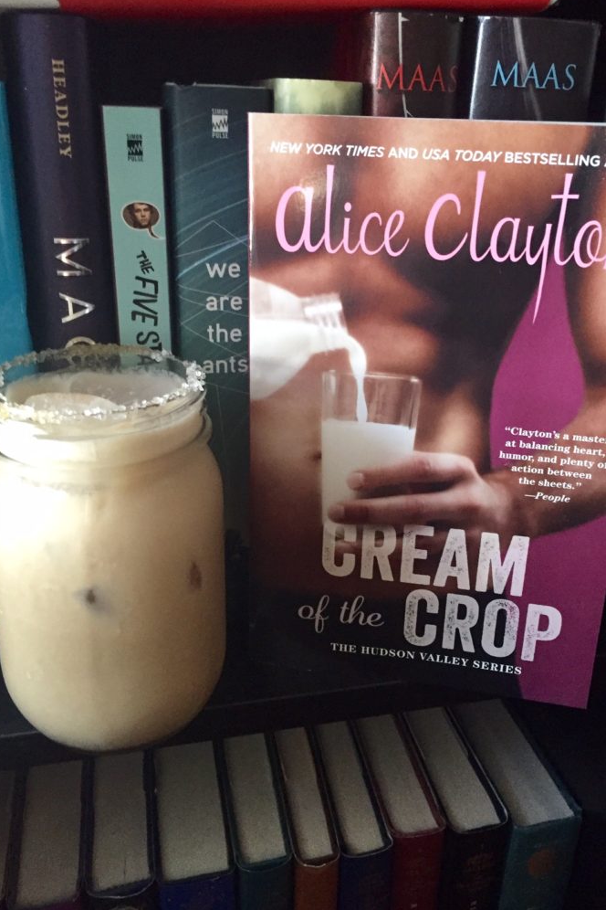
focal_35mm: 31
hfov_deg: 42.3
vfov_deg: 60.3
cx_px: 329
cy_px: 443
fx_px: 783
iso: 250
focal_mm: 4.15
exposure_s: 1/15
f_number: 2.2
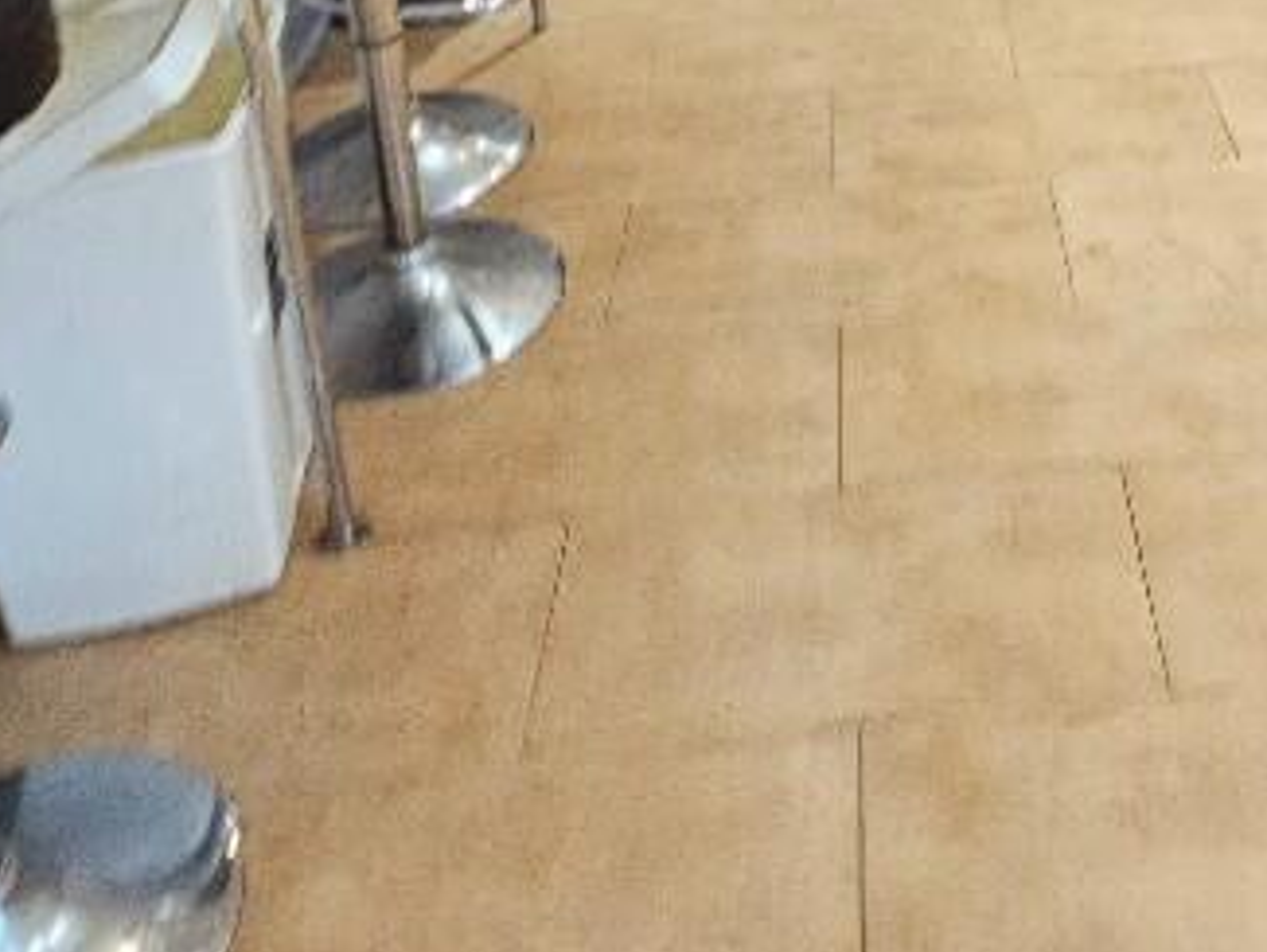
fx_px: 1501
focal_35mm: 41
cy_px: -328
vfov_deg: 28.1
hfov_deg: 43.5
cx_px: 1021
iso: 400
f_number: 2.2
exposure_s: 1/50
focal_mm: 2.2
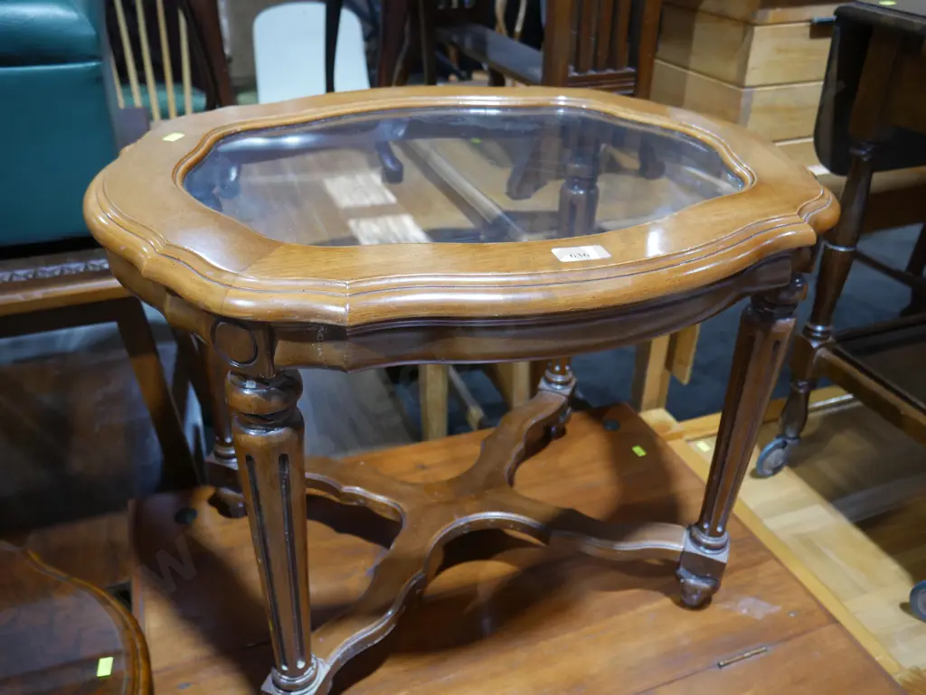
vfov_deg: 49.8
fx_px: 749
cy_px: 348
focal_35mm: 28
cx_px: 463
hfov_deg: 63.4
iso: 640
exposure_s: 1/60
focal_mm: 14
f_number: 3.5
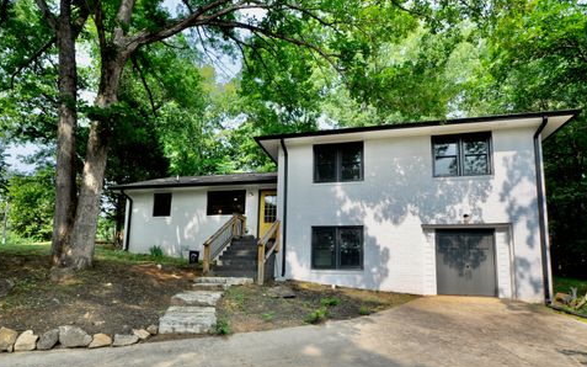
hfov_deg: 97.8
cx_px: 294
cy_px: 184
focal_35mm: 16
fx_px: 256
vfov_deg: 71.2
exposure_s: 1/200
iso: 200
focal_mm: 10
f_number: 7.1
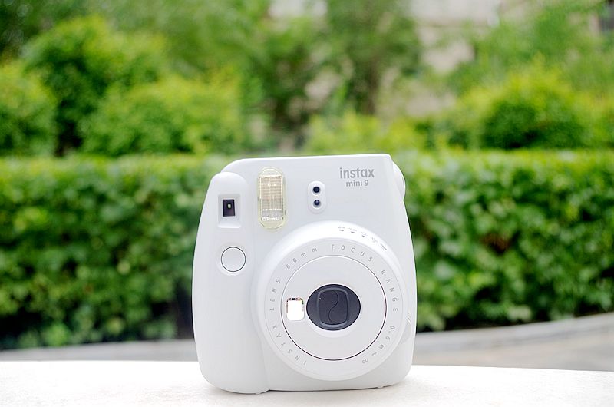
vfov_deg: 31.8
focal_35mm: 42
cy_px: 204
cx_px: 307
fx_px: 715
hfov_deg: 46.5
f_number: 4
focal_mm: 28.13
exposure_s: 1/125
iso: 100
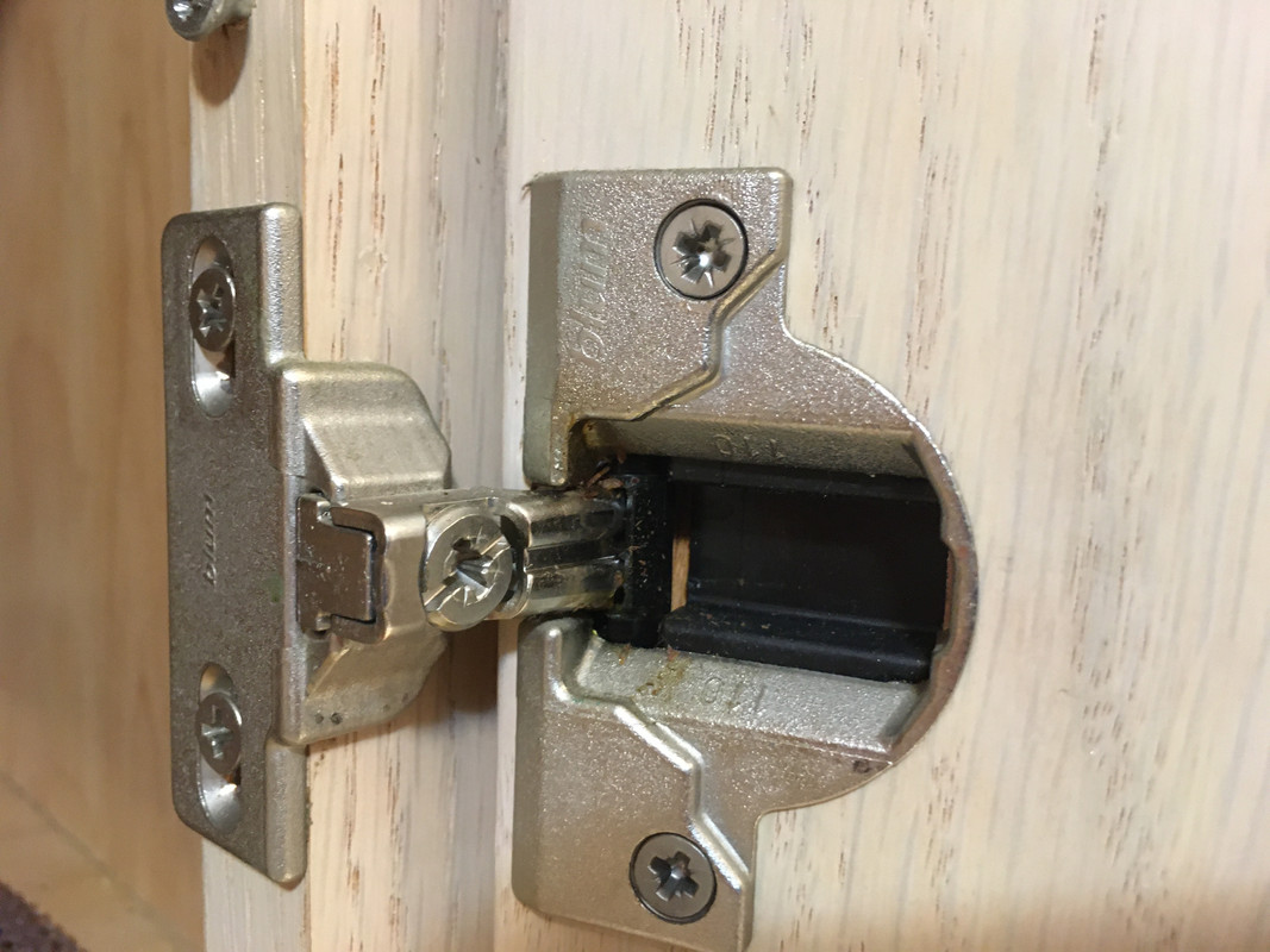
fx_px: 1064
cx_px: 635
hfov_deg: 61.7
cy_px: 476
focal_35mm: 29
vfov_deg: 48.2
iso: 400
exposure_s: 1/15
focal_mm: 4.15
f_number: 2.2
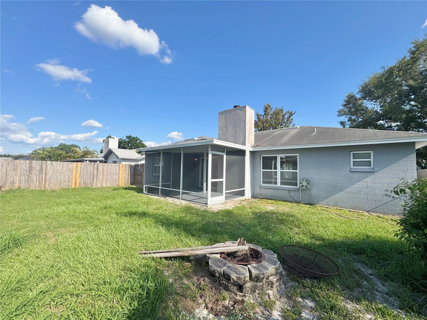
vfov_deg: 85.7
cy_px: 160
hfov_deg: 102.1
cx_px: 214
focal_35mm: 14
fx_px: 173
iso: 50
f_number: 2.2
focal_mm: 2.22
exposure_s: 1/1672
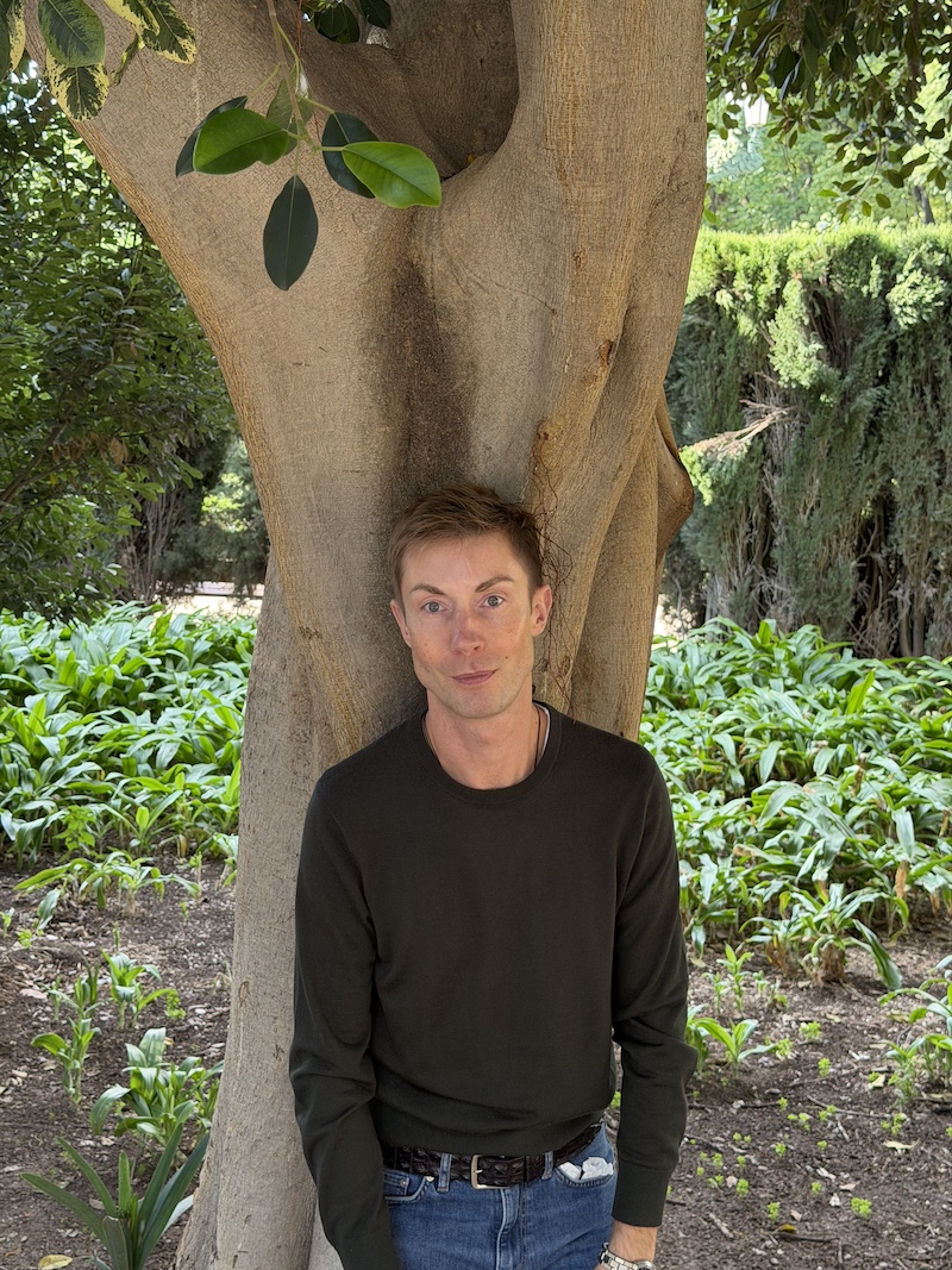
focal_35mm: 48
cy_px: 635
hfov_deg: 30.3
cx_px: 476
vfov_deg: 39.7
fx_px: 1760
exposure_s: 1/121
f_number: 1.78
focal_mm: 6.76
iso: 64
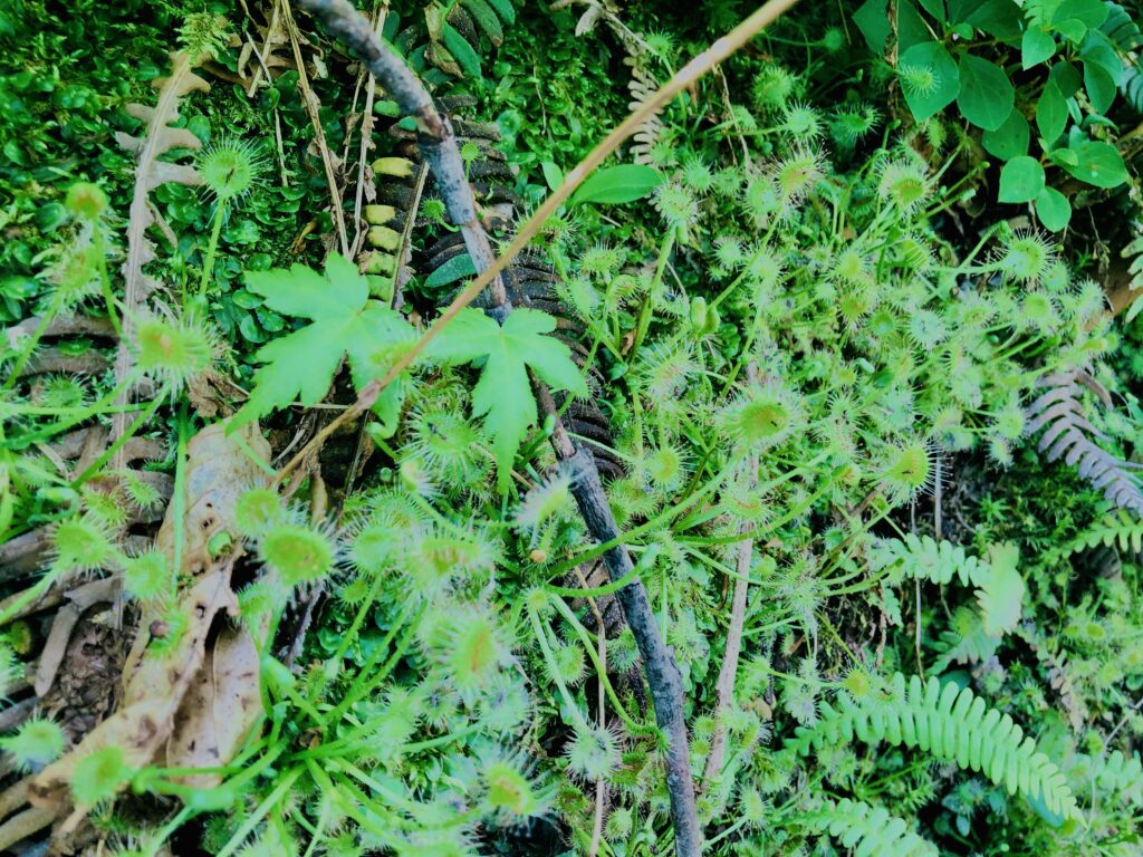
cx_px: 572
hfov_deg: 63.4
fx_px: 925
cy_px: 428
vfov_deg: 49.7
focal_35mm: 28
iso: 40
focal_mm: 3.99
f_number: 1.8
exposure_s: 1/120
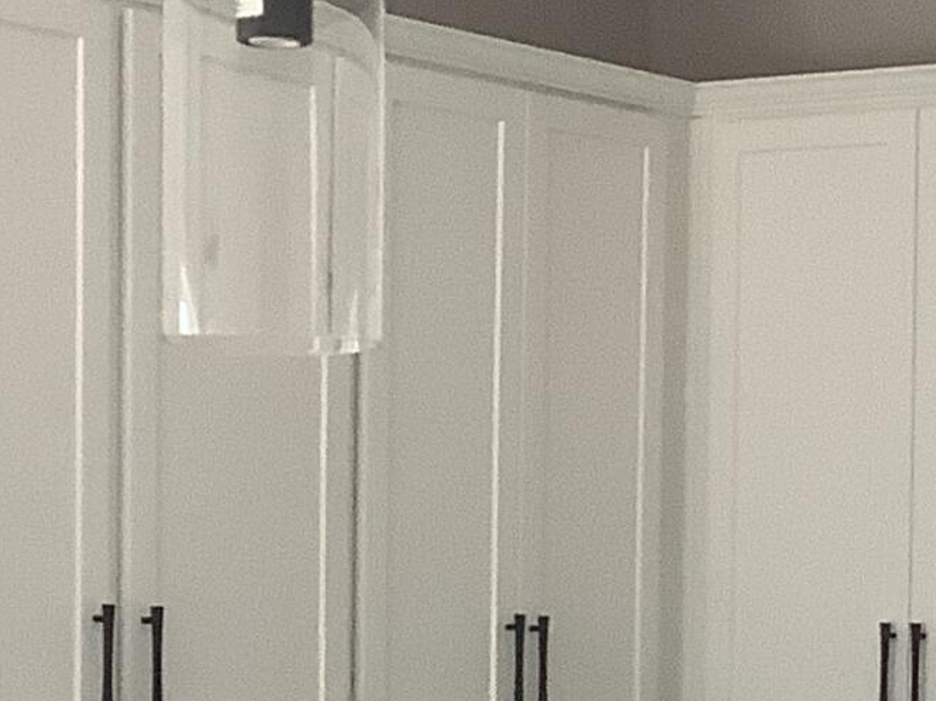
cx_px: 792
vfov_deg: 10.3
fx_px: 3839
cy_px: 785
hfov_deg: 13.8
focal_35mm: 142
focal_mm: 3.3
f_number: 2.4
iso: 160
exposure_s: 1/50
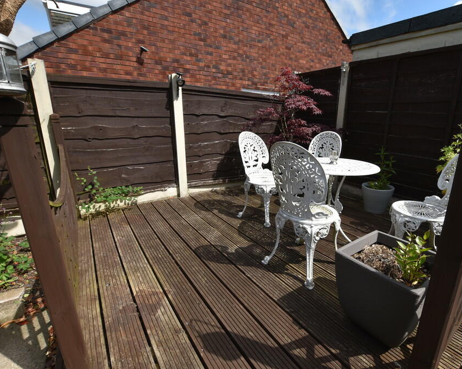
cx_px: 264
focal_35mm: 17
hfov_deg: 89.1
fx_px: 232
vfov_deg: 77.0
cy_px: 185
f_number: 8
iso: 100
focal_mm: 10
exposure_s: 1/250
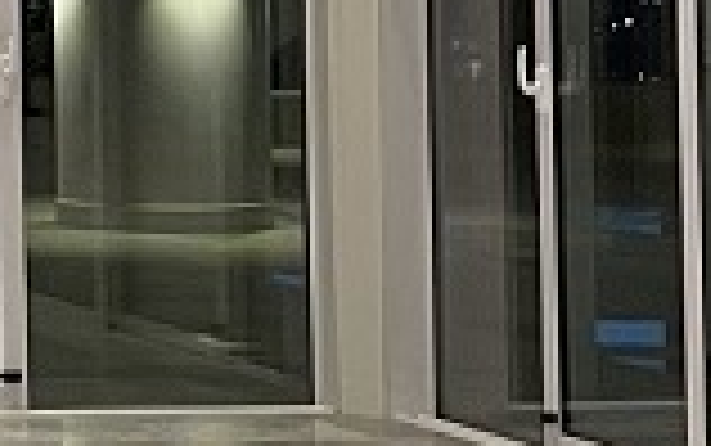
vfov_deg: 6.2
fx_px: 4091
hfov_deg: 8.4
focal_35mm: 211
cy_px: -117
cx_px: -1400
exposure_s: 1/60
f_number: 1.6
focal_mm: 4.2
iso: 160
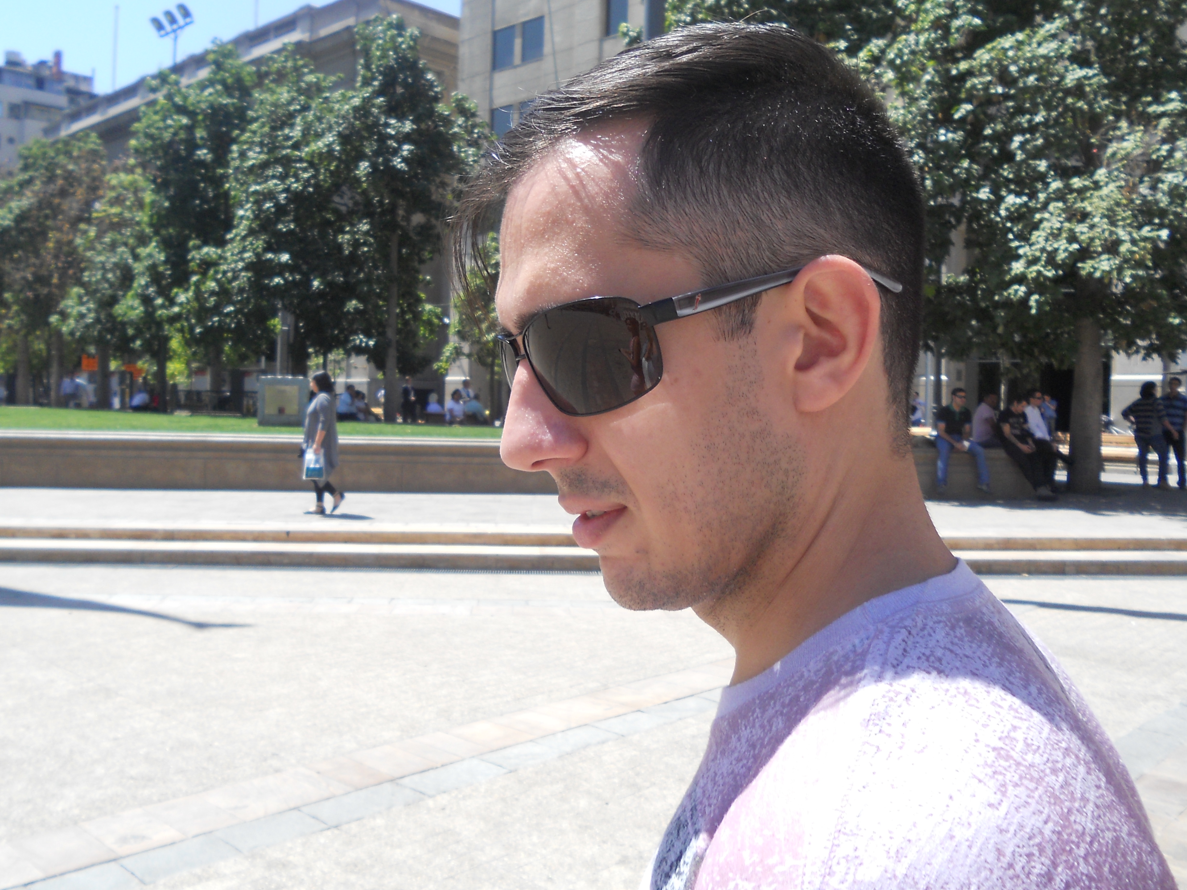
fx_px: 1132
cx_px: 533
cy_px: 400
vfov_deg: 42.9
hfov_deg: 55.2
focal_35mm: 33
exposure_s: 1/500
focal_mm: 4.9
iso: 80
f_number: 3.2
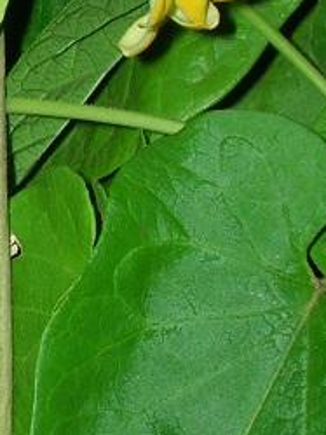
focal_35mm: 197
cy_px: 143
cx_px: -307
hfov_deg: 7.3
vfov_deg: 10.0
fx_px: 2472
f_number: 5.4
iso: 50
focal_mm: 7.7
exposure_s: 1/60.1
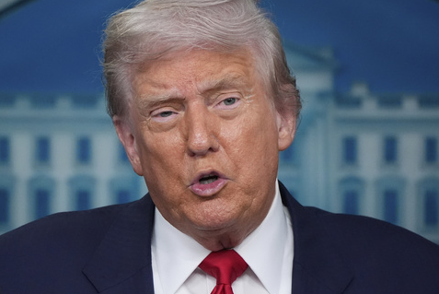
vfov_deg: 2.1
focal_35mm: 644
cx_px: 205
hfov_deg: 3.2
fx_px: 7860
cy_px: 140
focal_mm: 400
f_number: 5.6
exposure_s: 1/500
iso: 4000
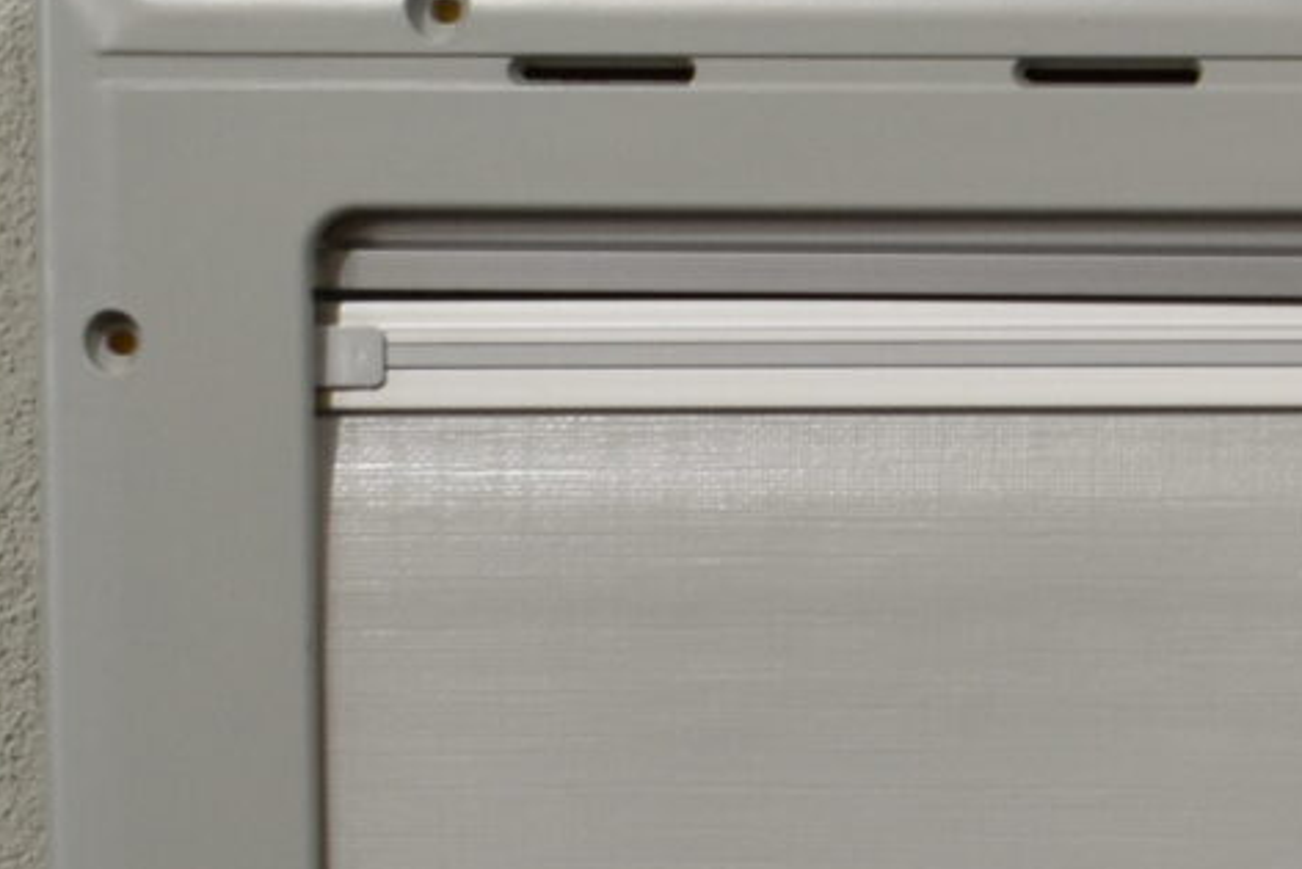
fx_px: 6475
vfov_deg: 7.6
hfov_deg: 10.7
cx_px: 2375
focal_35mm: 179
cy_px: 1124
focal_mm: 22
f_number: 5.6
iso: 280
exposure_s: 1/125
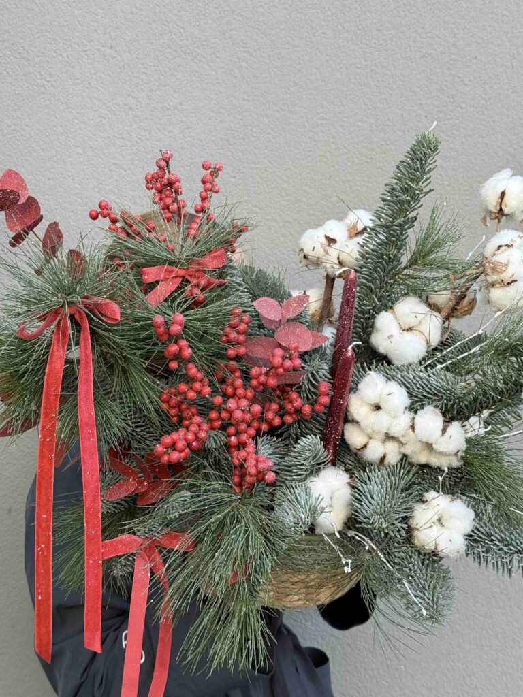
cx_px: 262
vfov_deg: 39.7
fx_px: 967
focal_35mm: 48
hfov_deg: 30.3
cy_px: 348
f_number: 1.8
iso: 80
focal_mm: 6.8
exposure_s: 1/238
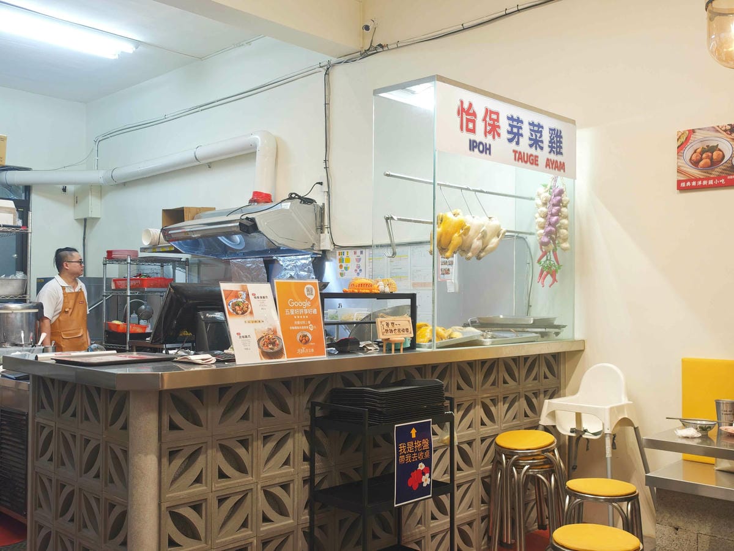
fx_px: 742
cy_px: 276
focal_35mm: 35
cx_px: 367
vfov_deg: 40.7
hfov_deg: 52.6
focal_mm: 8.72
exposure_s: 1/60
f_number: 2
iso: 145
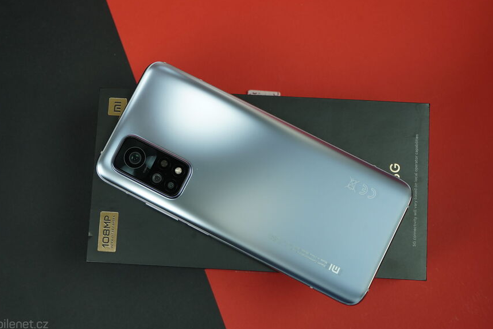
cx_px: 222
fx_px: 781
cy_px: 158
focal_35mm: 57
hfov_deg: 35.0
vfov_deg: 23.8
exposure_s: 1/160
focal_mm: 51
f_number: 8
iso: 1250
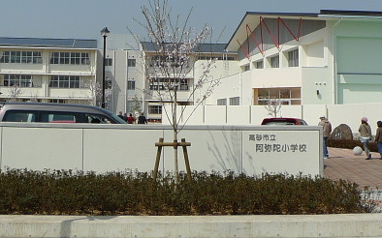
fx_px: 770
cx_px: 143
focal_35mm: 74
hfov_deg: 27.8
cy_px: 73
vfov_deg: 17.5
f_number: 5
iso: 80
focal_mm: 5.1
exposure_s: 1/800
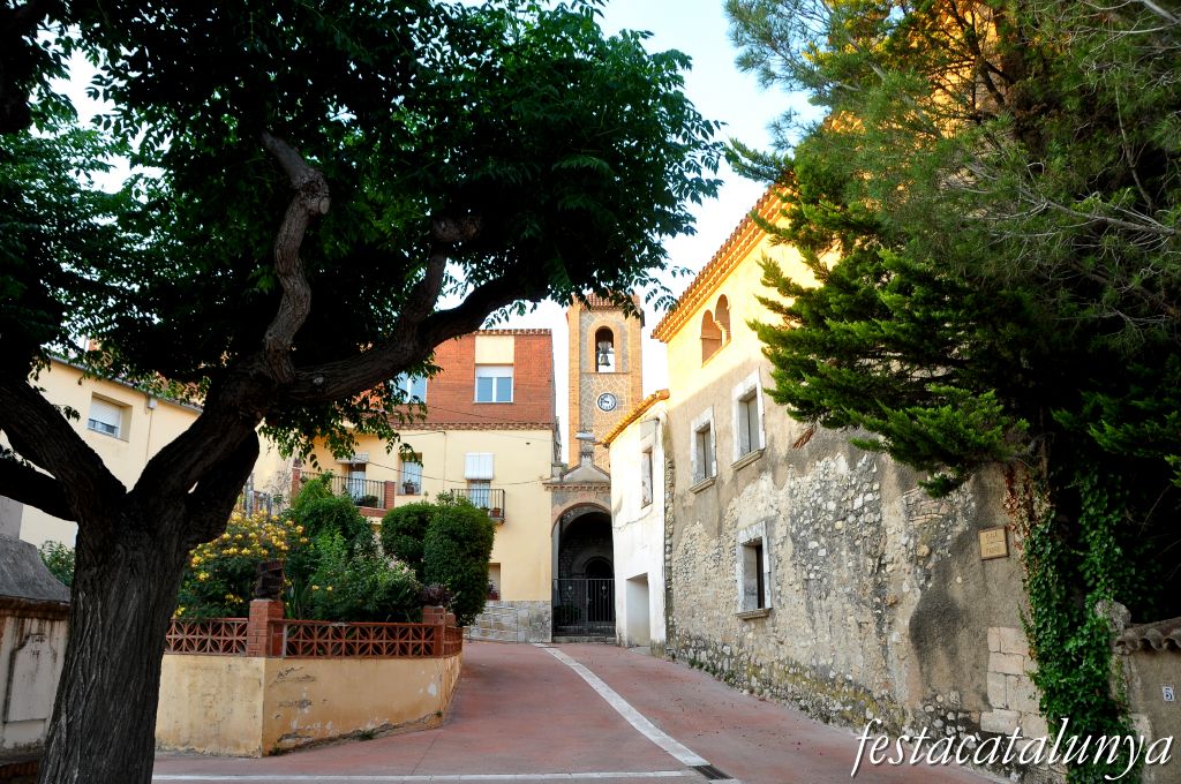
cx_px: 590
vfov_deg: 47.8
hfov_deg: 67.4
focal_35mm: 27
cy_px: 392
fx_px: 885
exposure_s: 1/100
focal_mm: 18
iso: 500
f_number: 5
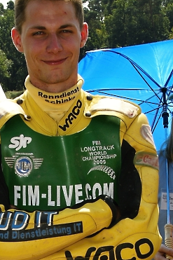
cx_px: 58
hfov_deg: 19.2
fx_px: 510
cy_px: 125
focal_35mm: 71
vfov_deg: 28.6
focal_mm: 35
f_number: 13
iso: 200
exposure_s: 1/200
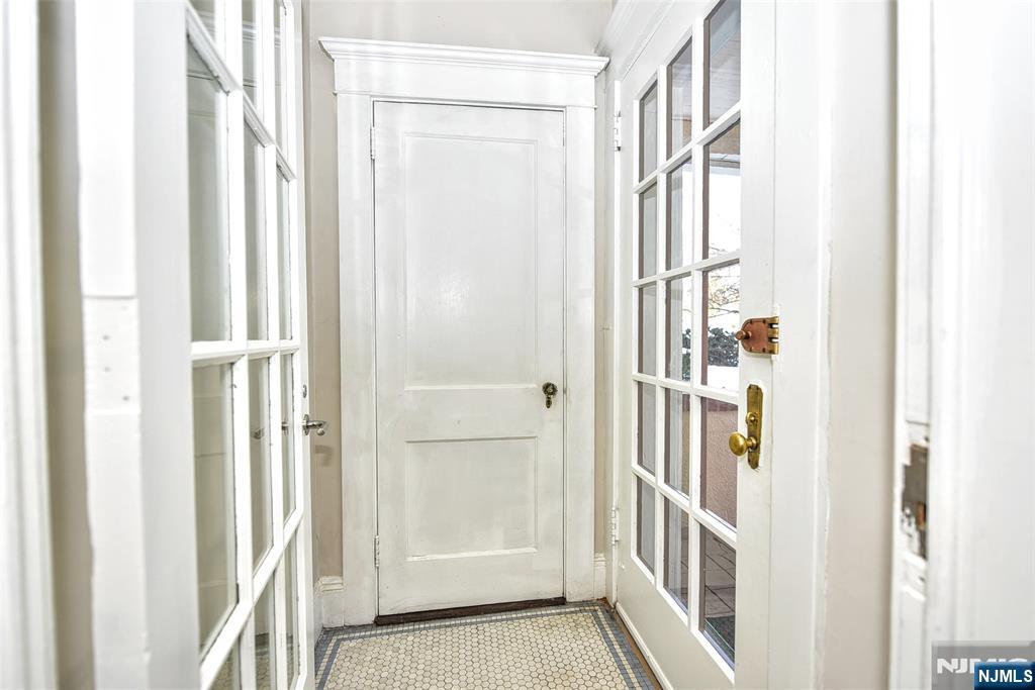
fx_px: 460
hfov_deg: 96.7
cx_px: 518
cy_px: 345
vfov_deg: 73.8
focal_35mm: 16
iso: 100
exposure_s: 1/60
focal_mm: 16
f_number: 2.8
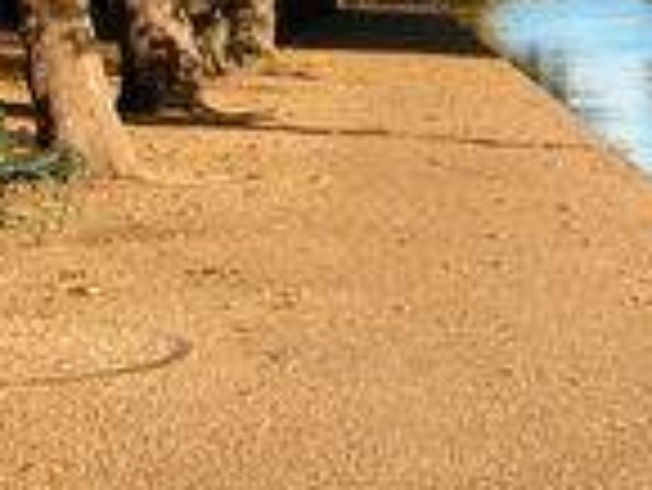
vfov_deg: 10.7
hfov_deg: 14.0
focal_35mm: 138
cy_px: -22
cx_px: 728
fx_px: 2601
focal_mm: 12.7
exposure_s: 1/198
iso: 100
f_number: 4.8
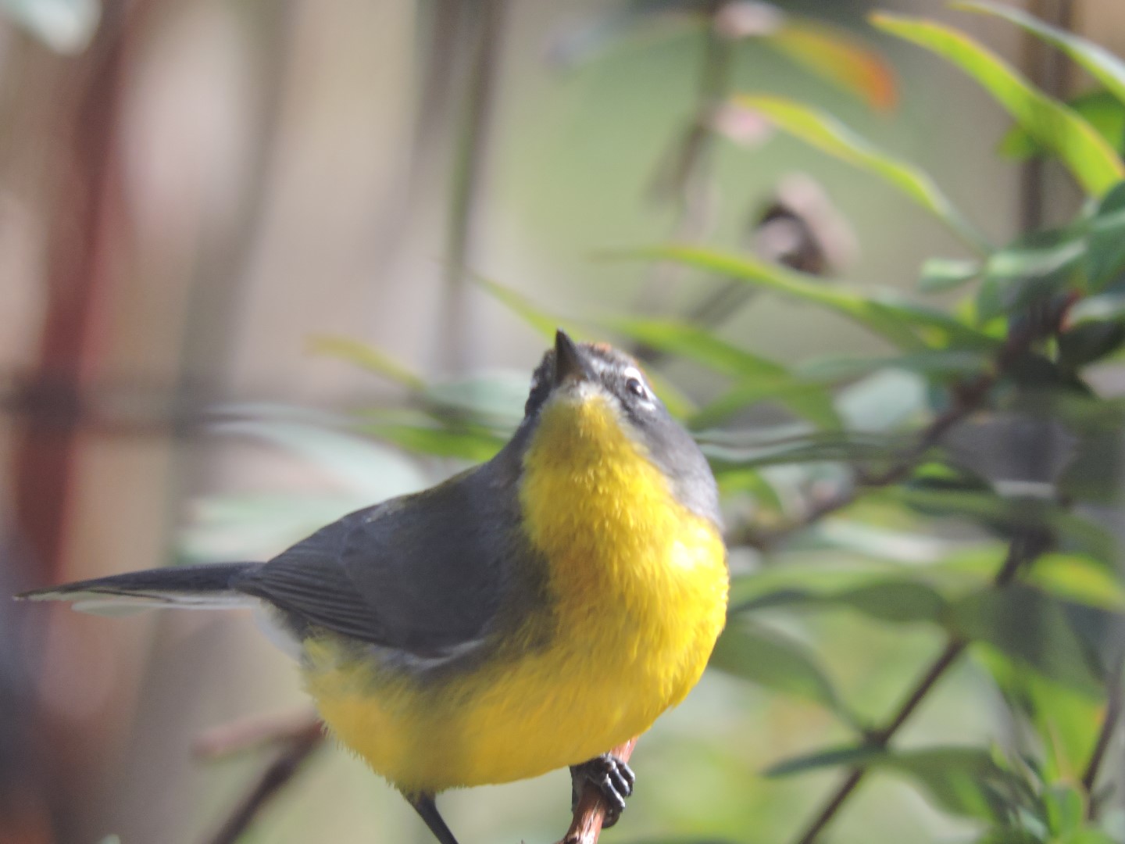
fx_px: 32499
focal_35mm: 1000
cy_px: 422
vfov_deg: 1.5
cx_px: 562
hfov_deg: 2.0
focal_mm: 180
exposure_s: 1/250
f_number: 5.9
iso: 400
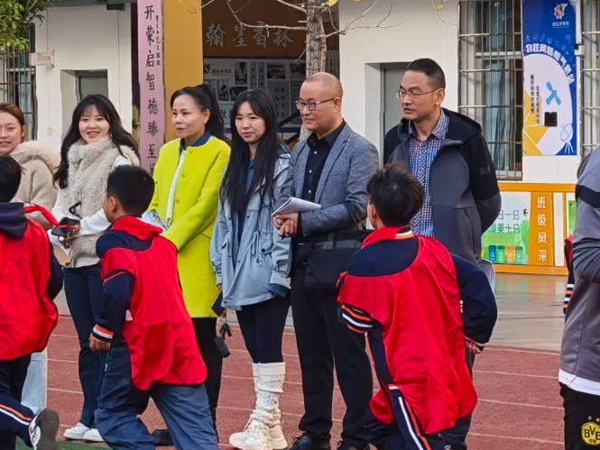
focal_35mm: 178
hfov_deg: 11.1
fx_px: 3086
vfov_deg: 8.3
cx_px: 420
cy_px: 154
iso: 50
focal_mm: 8.5
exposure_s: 1/702
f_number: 2
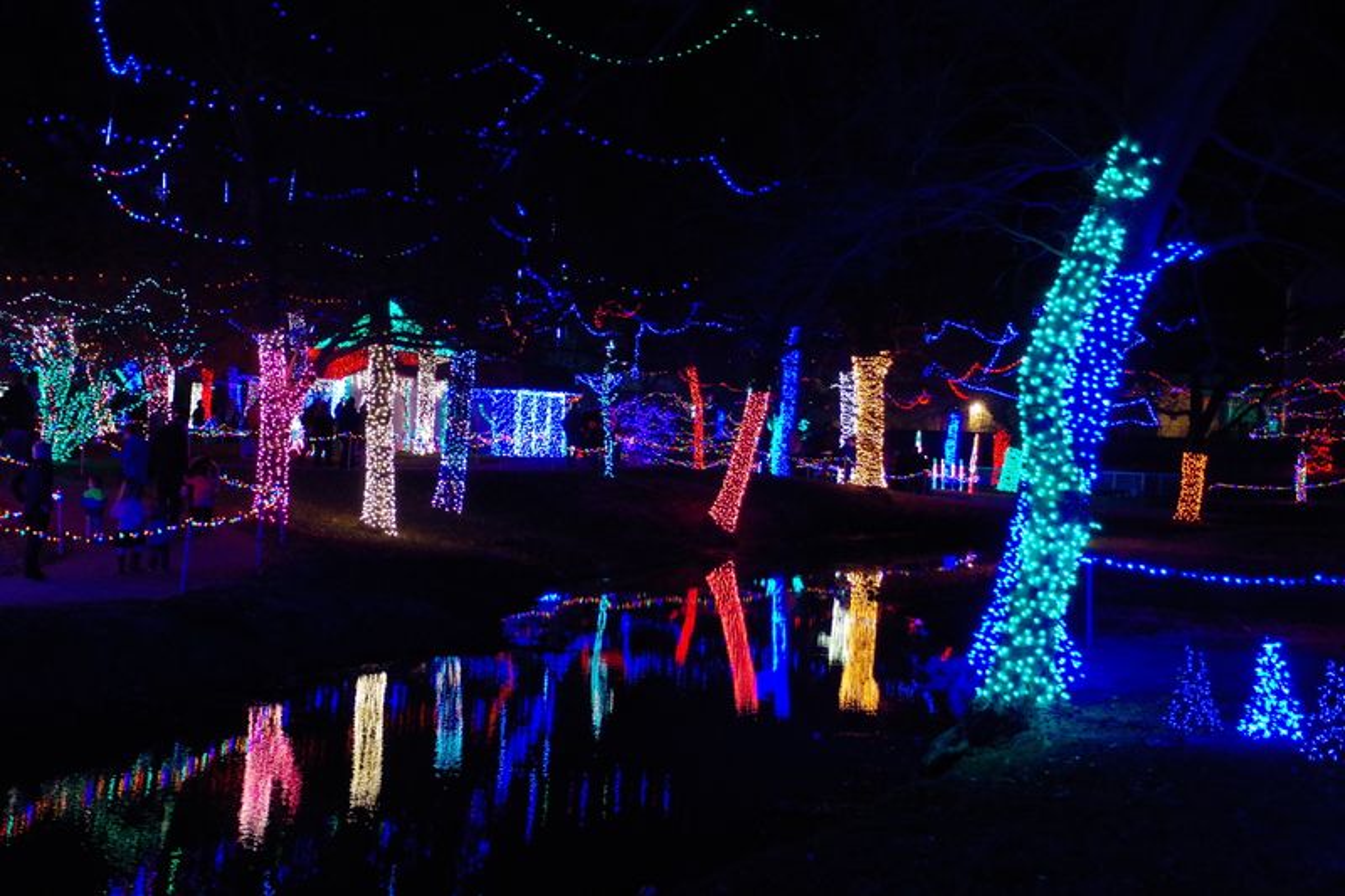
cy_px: 448
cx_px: 672
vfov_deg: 23.2
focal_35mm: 58
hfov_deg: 34.2
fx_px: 2185
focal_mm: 39
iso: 2500
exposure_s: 1/15
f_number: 4
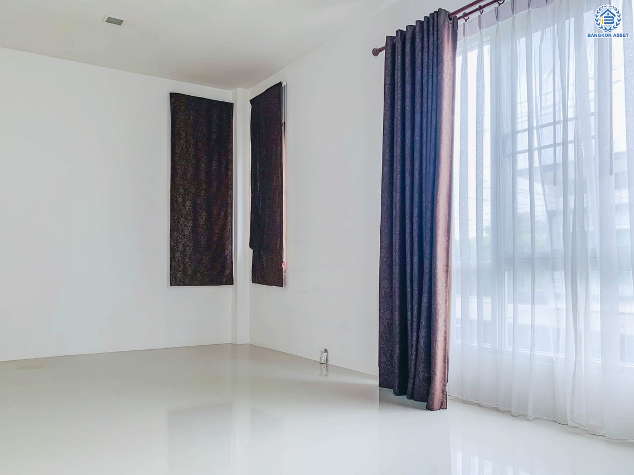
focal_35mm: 26
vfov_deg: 53.1
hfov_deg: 67.3
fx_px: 476
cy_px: 238
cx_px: 317
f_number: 1.8
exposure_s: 1/500
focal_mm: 4.25
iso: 25
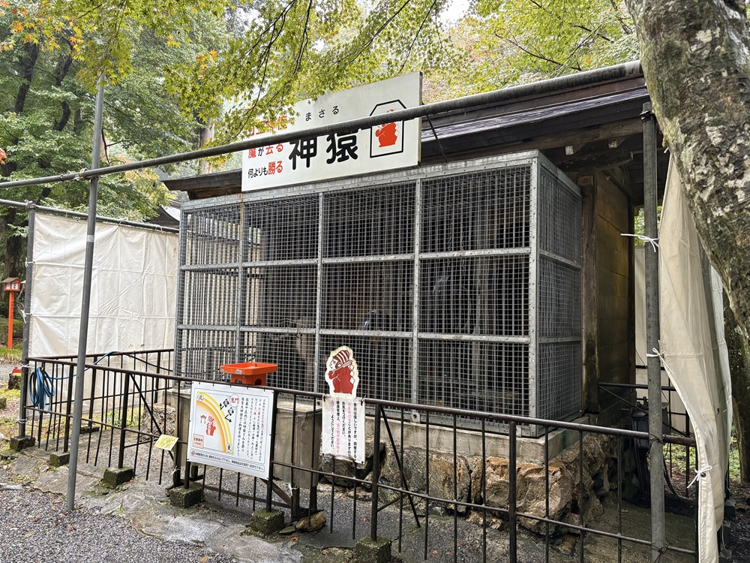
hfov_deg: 67.3
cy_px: 282
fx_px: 563
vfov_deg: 53.1
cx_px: 375
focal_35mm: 26
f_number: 1.6
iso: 250
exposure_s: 1/60
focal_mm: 5.96
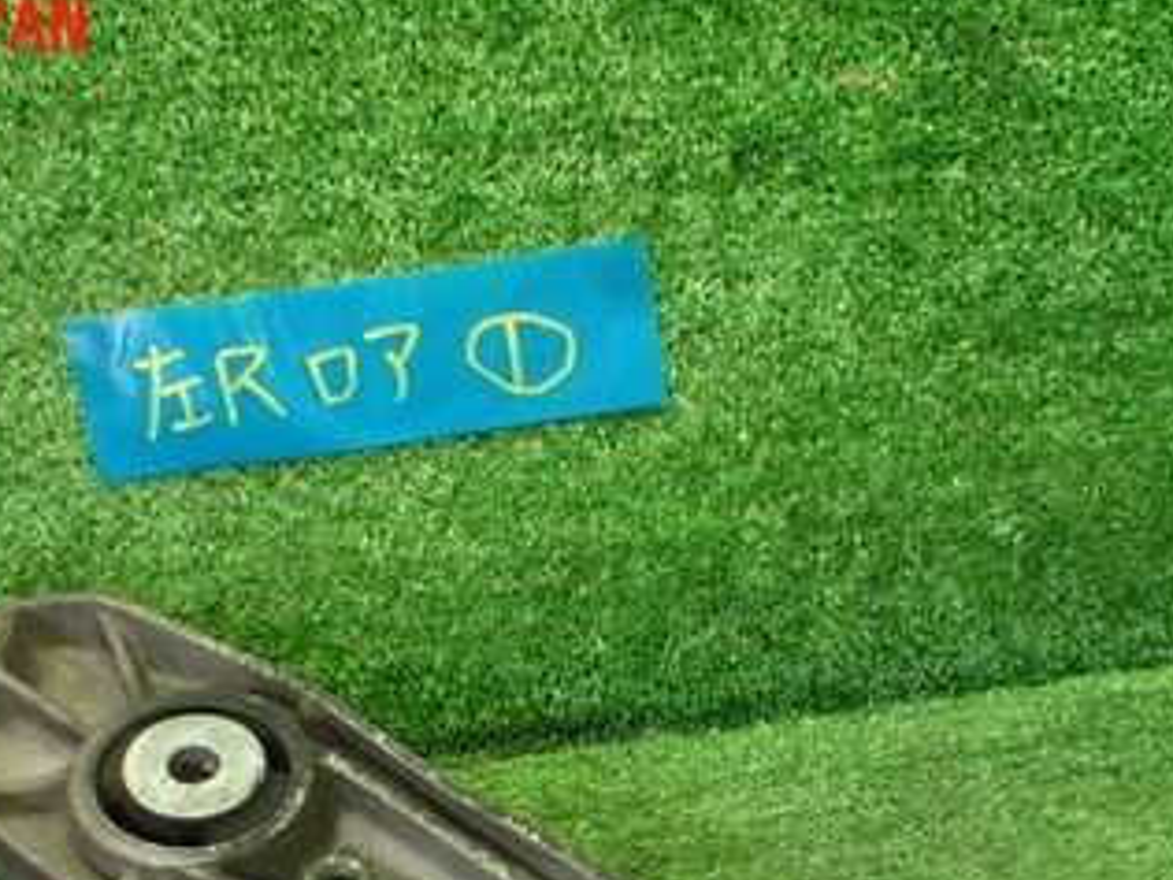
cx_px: 527
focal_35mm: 57
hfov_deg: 33.8
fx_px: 1932
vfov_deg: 24.8
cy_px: 817
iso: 800
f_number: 2.3
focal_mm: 5.4
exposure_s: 1/125
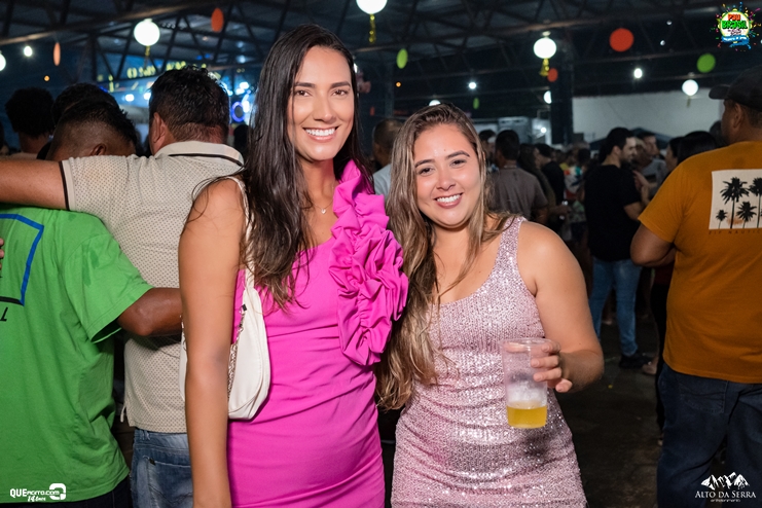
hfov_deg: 53.1
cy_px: 254
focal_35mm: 36
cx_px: 381
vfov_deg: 36.9
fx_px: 762
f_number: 2.8
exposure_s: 1/400
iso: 2500
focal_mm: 24
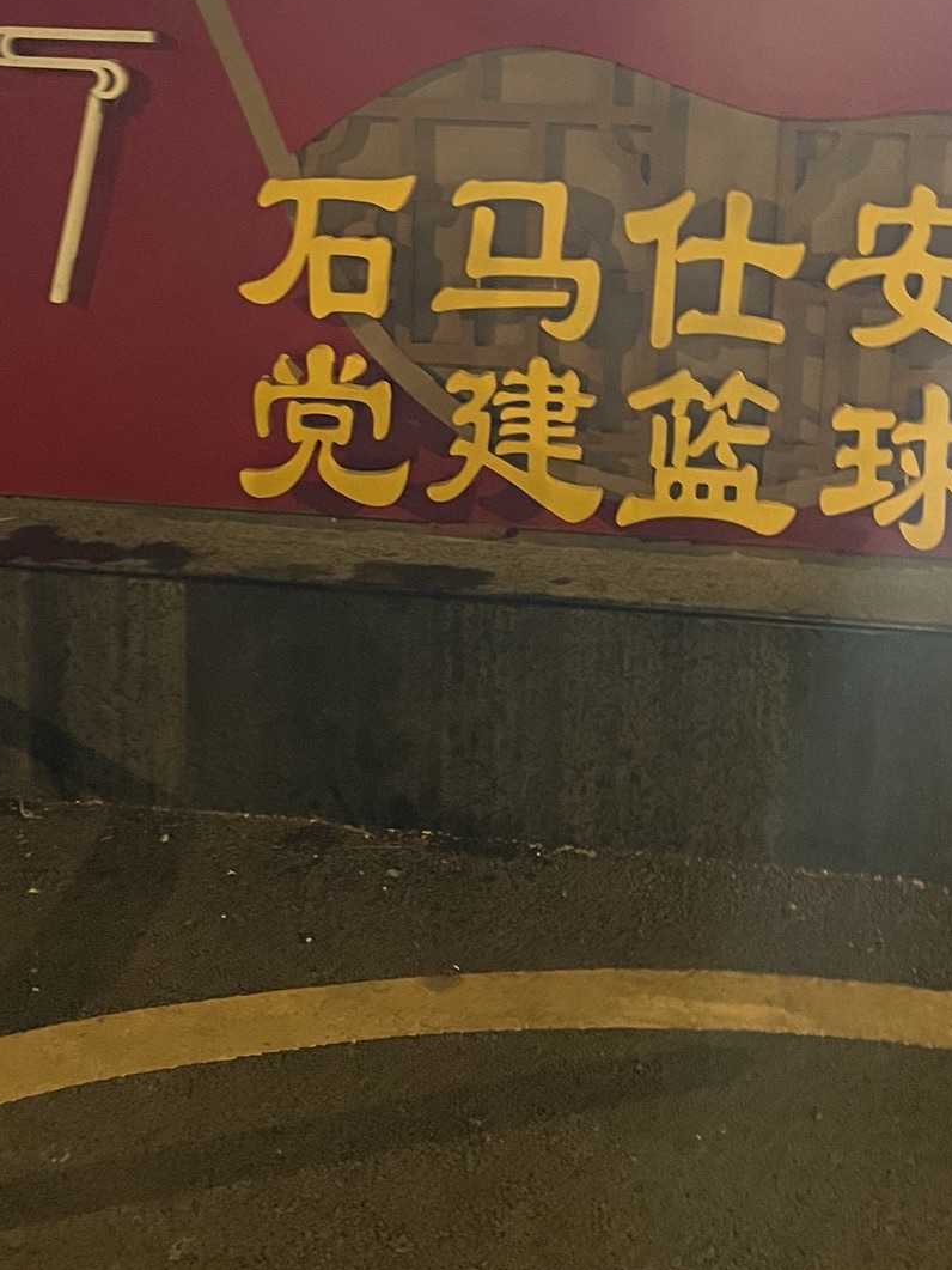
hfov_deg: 29.7
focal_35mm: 49
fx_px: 1796
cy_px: 317
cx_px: 457
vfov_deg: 37.9
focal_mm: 4.2
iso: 800
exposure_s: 1/25
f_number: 1.6
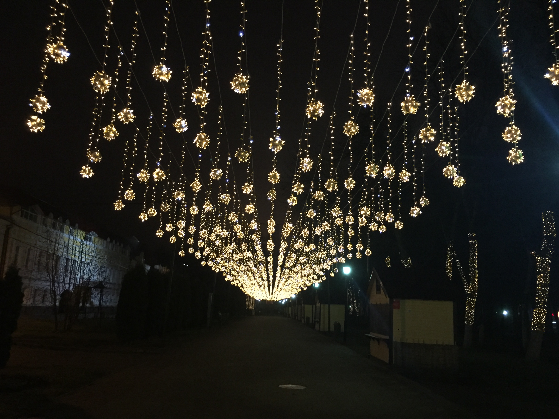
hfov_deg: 61.7
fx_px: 468
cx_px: 280
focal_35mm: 29
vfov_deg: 48.2
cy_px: 210
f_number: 2.2
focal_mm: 4.15
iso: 250
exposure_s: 1/17
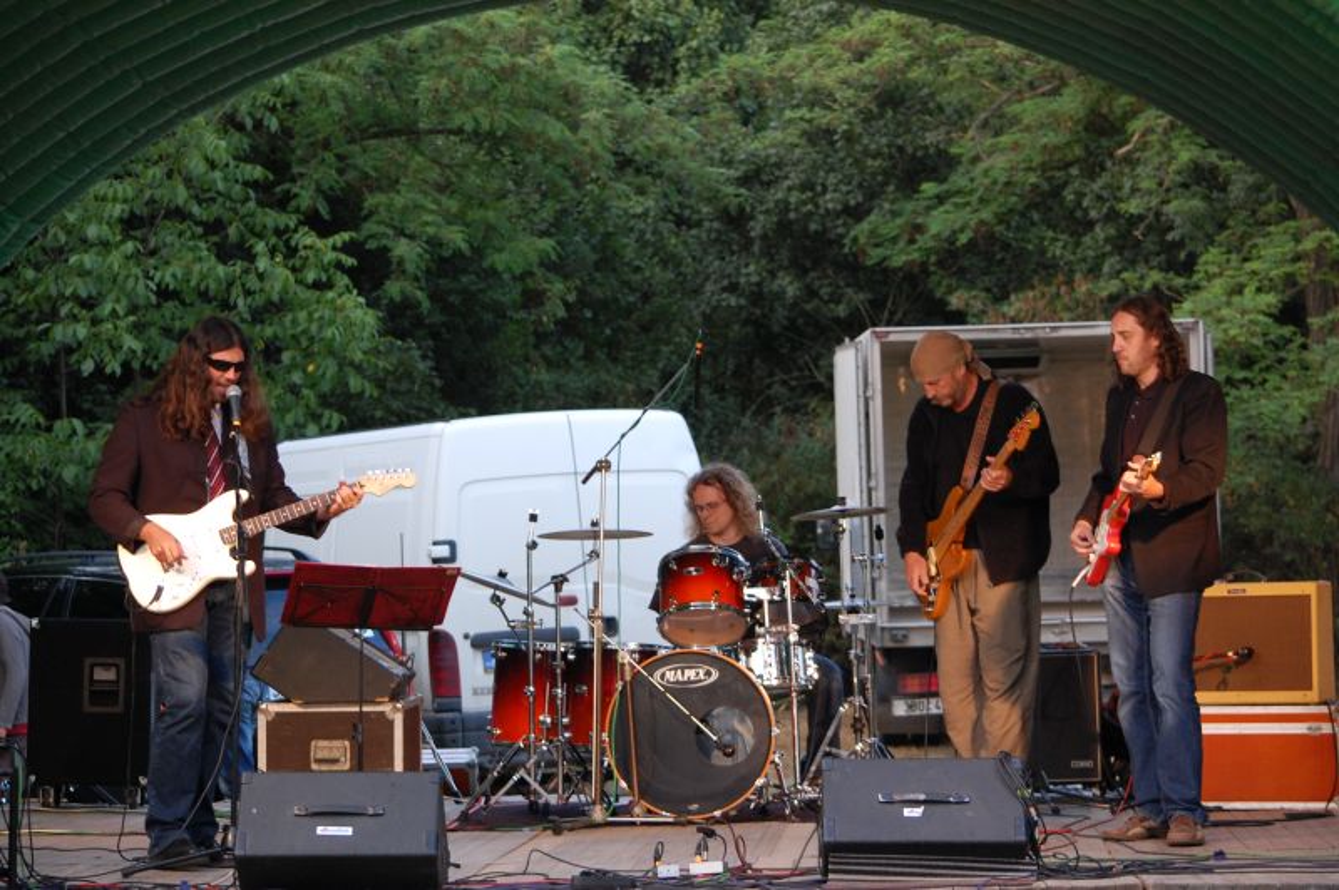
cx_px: 670
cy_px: 445
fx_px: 4014
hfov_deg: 18.9
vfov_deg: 12.7
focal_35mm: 108
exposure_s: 1/125
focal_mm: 72
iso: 560
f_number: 4.8
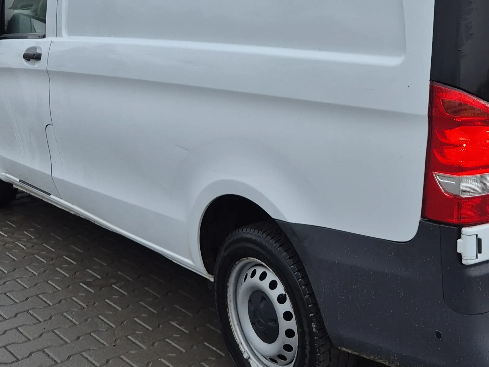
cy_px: 124
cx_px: 357
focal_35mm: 56
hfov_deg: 33.8
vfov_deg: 26.0
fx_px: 791
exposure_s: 1/180
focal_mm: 5.4
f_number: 1.8
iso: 160
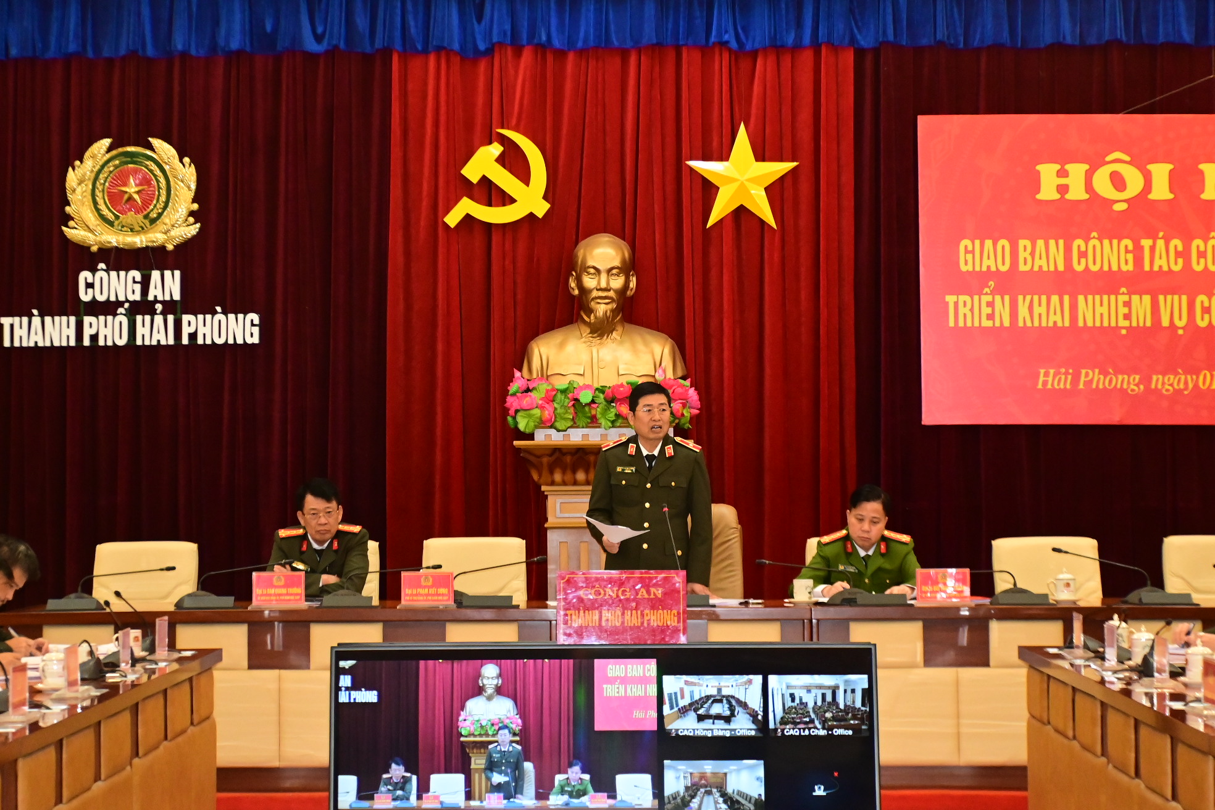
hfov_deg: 24.2
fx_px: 2835
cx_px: 608
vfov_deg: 16.3
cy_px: 405
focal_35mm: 84
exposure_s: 1/200
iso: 4000
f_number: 4.8
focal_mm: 56
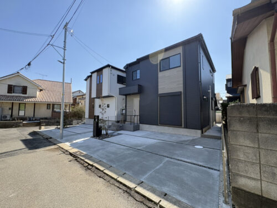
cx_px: 138
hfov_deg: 102.1
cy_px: 104
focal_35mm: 14
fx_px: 112
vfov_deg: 85.7
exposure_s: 1/518
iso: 64
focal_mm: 2.22
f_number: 2.2
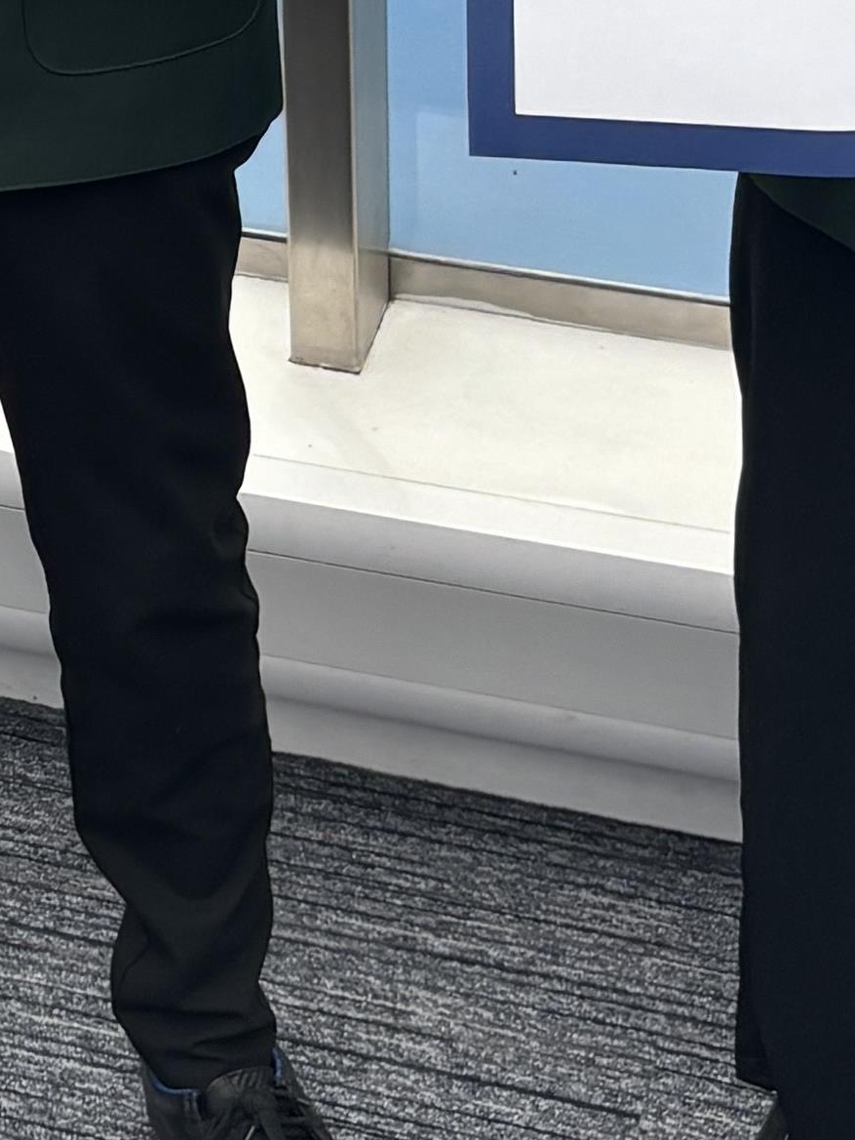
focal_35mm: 127
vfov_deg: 14.6
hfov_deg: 11.1
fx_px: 4182
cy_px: -507
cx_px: -539
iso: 50
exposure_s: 1/121
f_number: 1.6
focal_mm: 5.96
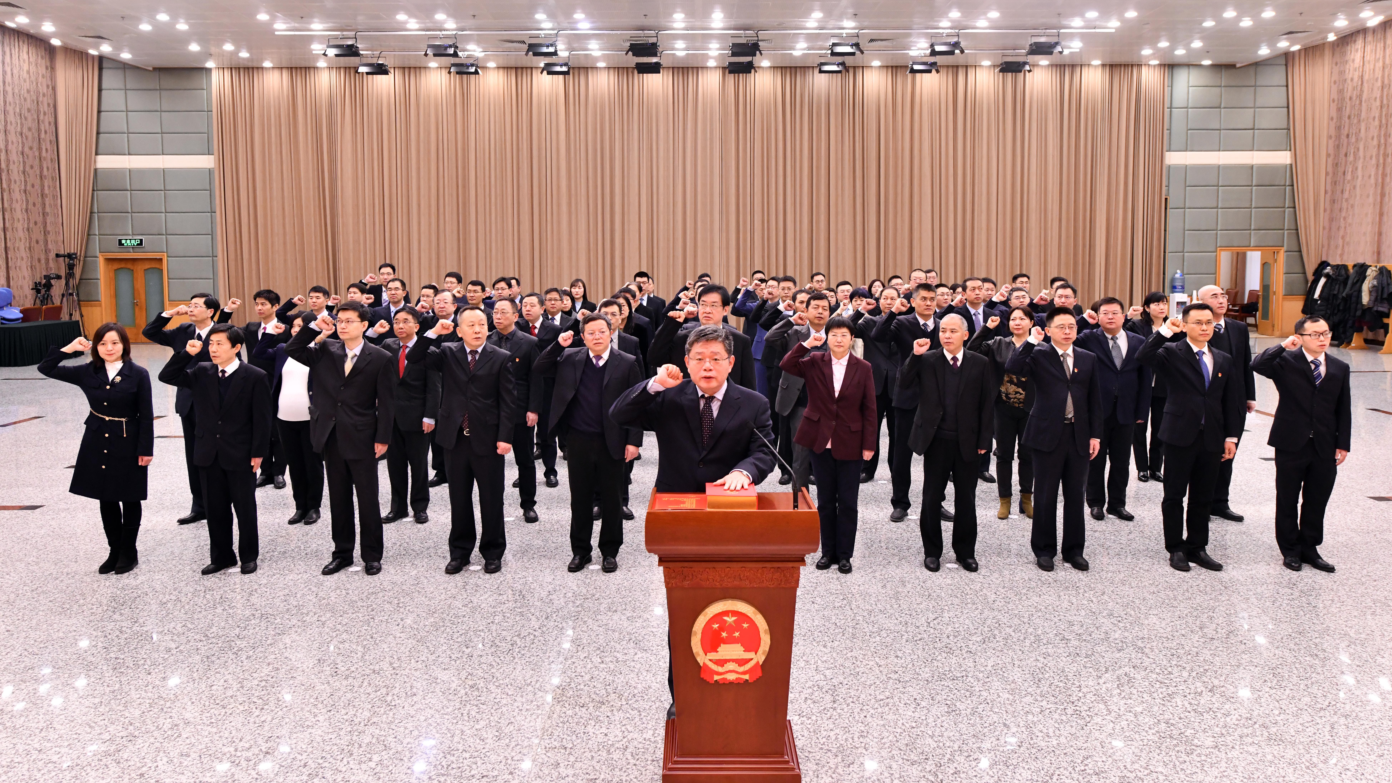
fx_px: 960
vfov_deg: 44.3
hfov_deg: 71.9
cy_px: 332
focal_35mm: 26
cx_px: 708
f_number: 7.1
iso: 2000
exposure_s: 1/100
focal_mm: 24
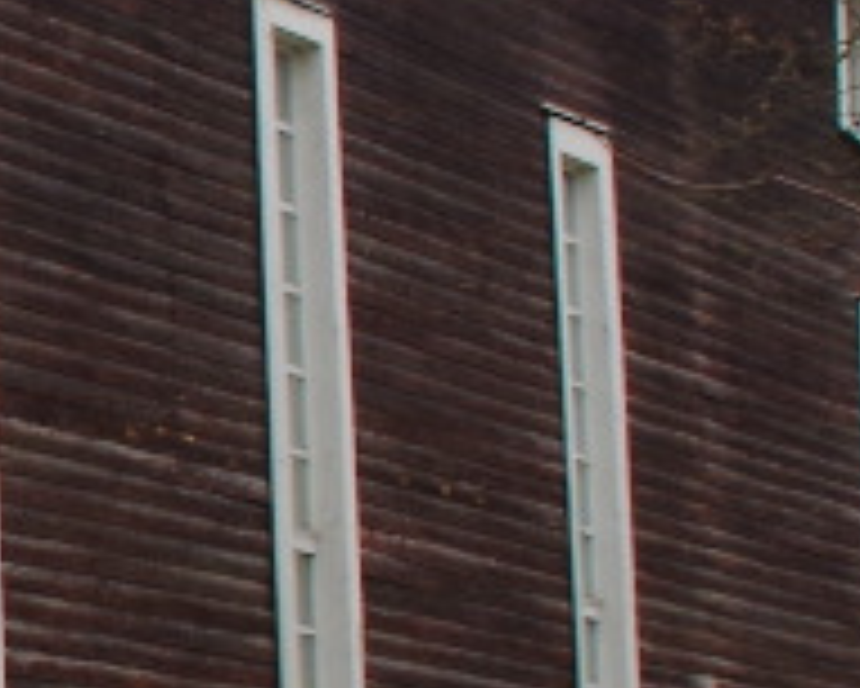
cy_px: 310
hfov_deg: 6.4
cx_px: -1202
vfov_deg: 5.4
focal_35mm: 288
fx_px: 7334
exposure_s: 1/50
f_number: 8
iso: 500
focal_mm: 24
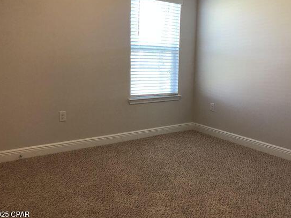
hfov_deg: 55.3
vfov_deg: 42.9
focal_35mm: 33
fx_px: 277
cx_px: 156
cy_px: 97
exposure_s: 1/30
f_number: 1.8
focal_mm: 3.99
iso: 25
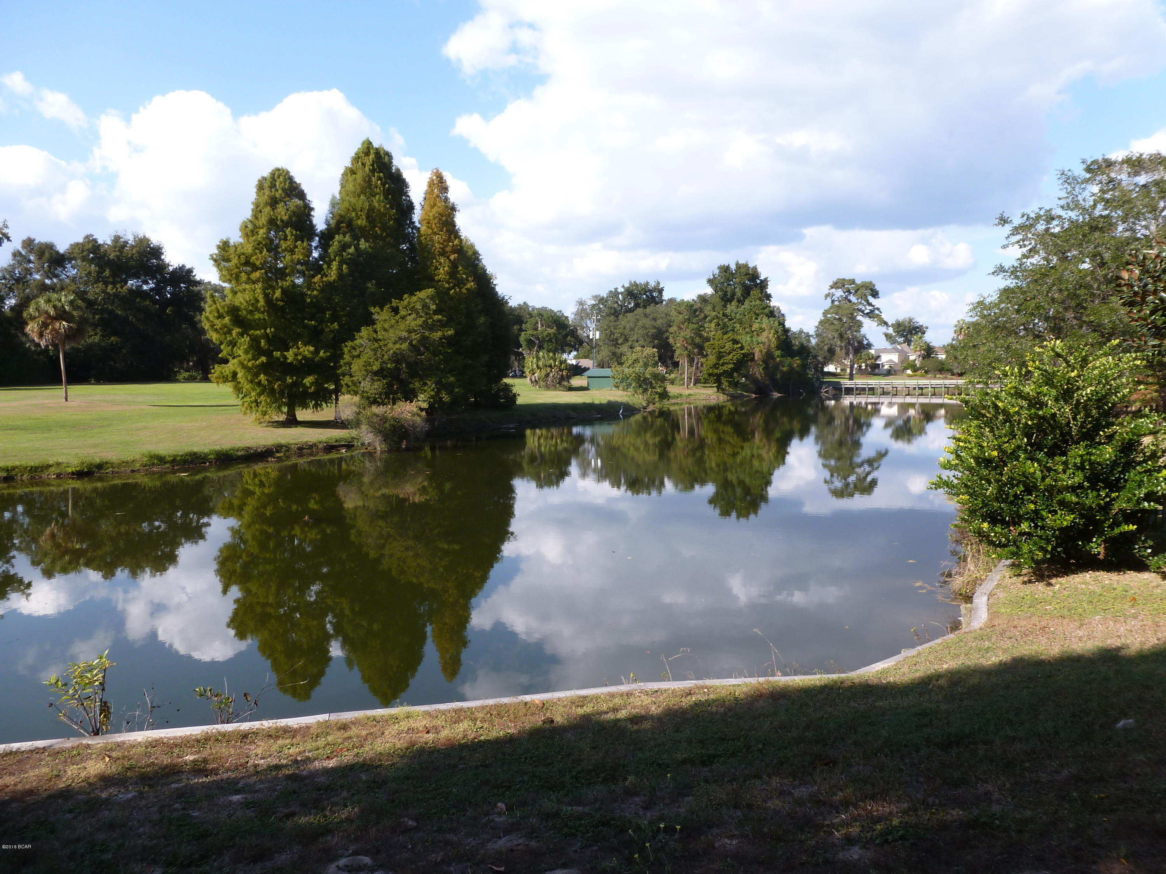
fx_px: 808
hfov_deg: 71.6
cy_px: 437
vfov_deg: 56.8
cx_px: 583
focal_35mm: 24
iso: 100
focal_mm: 4.3
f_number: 4
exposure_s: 1/320
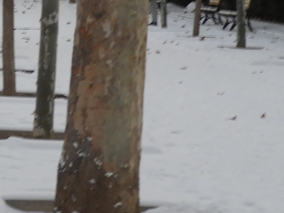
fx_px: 2075
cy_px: -265
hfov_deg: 7.6
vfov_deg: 5.7
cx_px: -225
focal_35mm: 253
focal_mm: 9.9
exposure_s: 1/100
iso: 100
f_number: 4
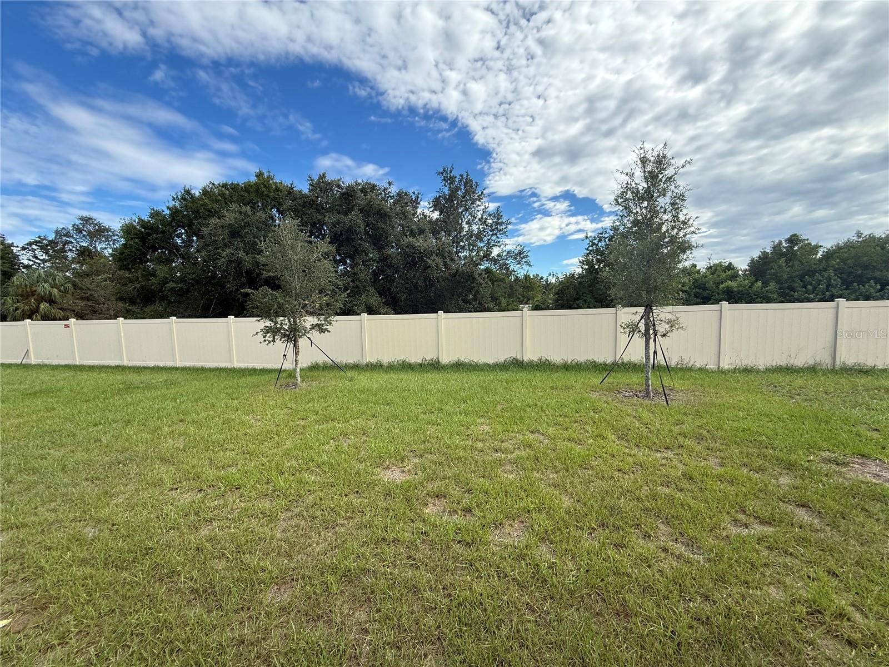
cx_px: 444
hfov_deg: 102.1
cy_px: 334
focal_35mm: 14
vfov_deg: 85.7
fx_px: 360
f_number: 2.2
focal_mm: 2.22
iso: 64
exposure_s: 1/888
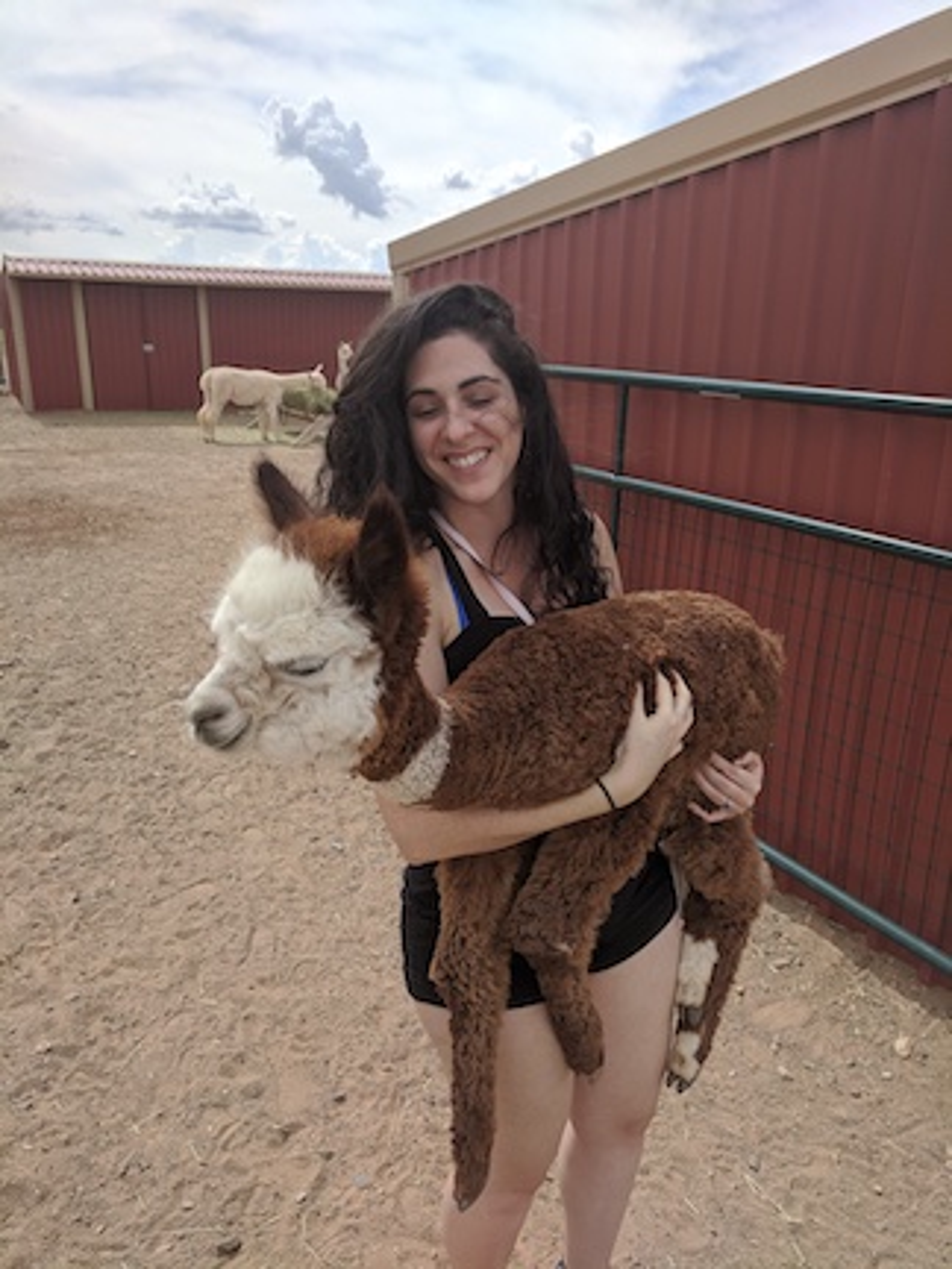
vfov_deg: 67.3
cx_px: 476
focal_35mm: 26
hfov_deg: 53.1
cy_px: 634
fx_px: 953
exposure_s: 1/2114
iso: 52
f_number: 2
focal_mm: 4.67
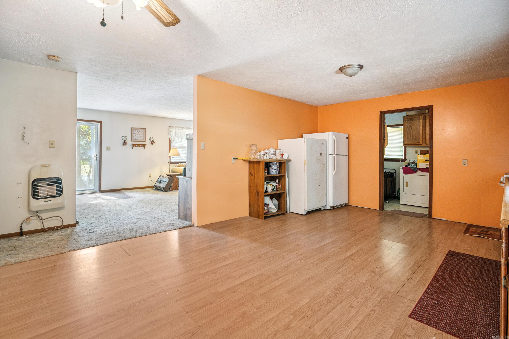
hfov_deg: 96.7
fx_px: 226
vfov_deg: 73.7
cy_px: 170
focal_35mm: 16
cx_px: 254
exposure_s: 1/13
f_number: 5.6
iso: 1250
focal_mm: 16
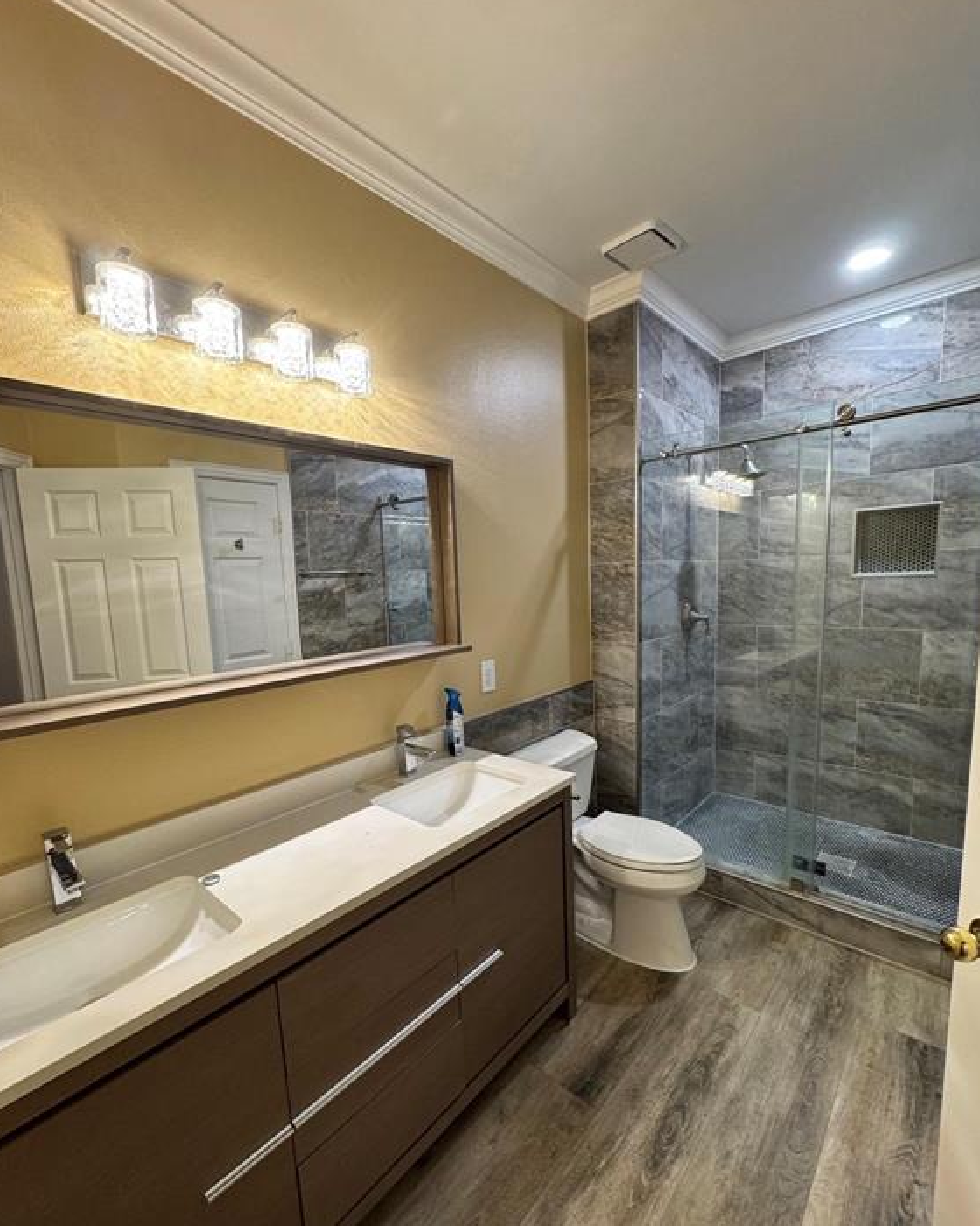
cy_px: 652
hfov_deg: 84.0
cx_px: 492
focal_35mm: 15
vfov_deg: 96.7
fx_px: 544
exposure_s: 1/60
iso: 200
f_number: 2.2
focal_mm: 2.22
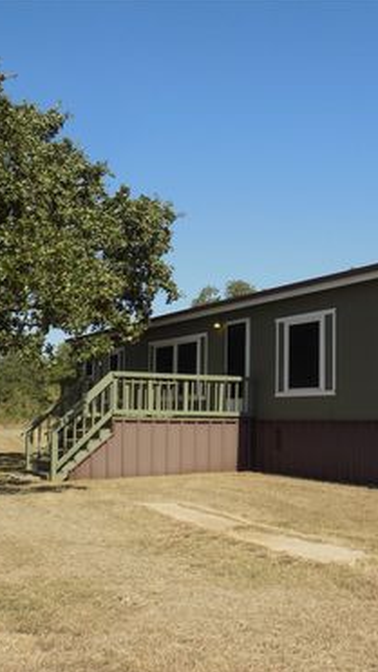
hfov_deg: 27.0
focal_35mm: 44
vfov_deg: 46.4
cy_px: 338
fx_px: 783
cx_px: 253
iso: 80
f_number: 3.3
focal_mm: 5.3
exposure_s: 1/1000
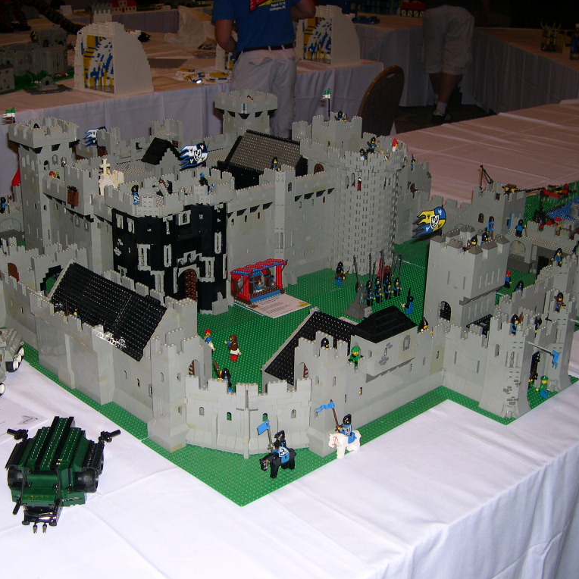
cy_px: 290
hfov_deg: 37.5
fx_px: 852
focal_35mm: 45
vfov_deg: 37.6
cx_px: 253
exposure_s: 1/60
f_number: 2.8
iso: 100
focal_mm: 8
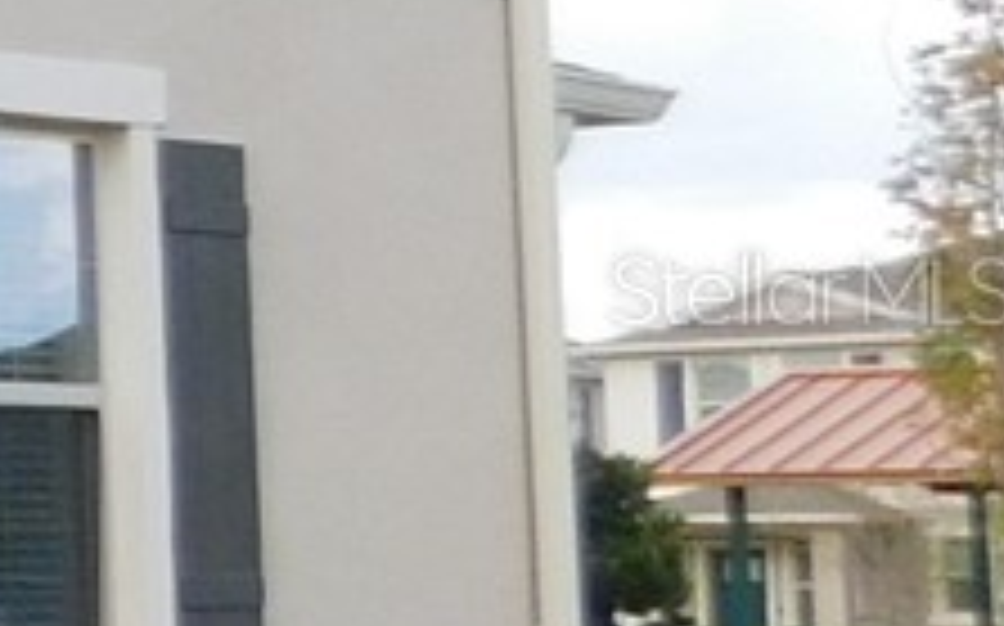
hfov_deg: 8.5
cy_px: 288
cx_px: -2566
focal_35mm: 175
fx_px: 4785
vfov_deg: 7.5
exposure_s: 1/500
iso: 125
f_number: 3
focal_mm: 4
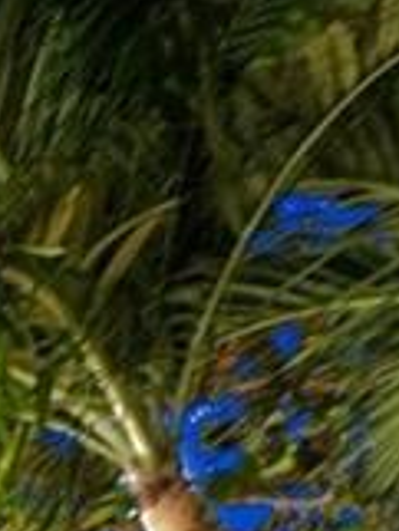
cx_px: -2209
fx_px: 2348
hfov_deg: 4.7
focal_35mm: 153
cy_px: 1720
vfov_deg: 9.4
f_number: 8
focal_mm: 16
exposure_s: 2.5
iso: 200
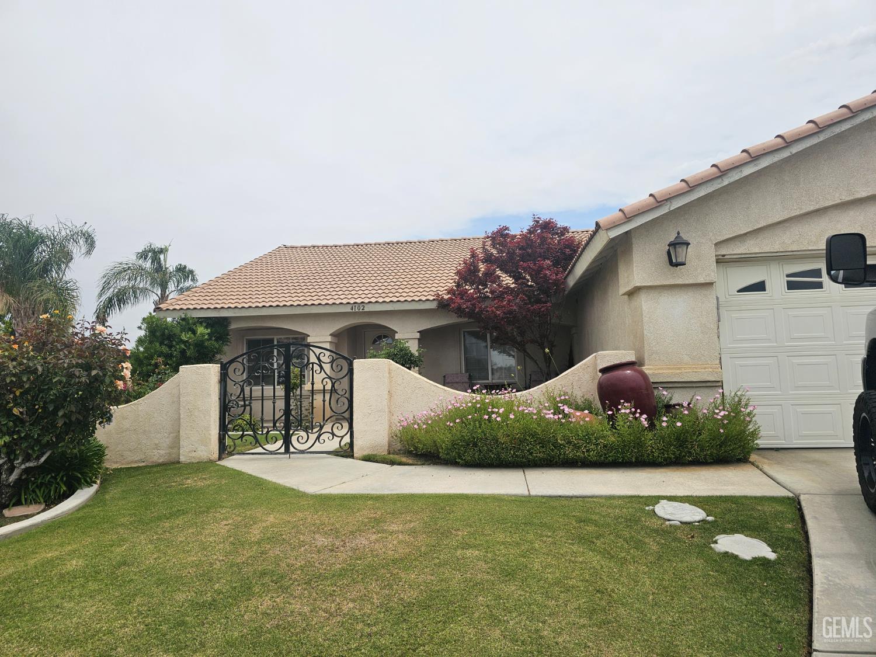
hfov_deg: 73.9
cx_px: 438
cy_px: 328
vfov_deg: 58.9
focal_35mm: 23
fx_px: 582
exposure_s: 1/1723
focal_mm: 6.3
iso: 12
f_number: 1.7
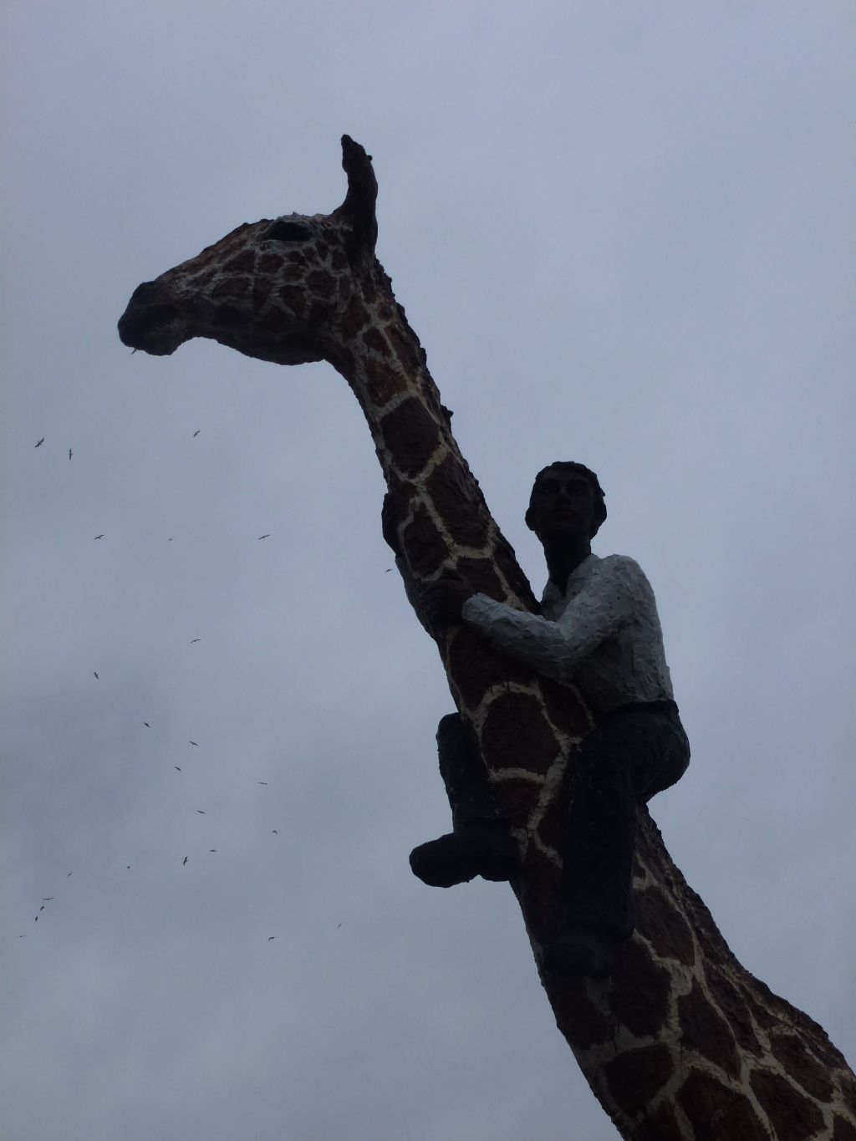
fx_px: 2341
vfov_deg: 27.4
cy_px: 570
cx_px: 428
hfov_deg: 20.7
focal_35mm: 71
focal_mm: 12.7
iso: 100
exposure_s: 1/320
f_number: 4.7
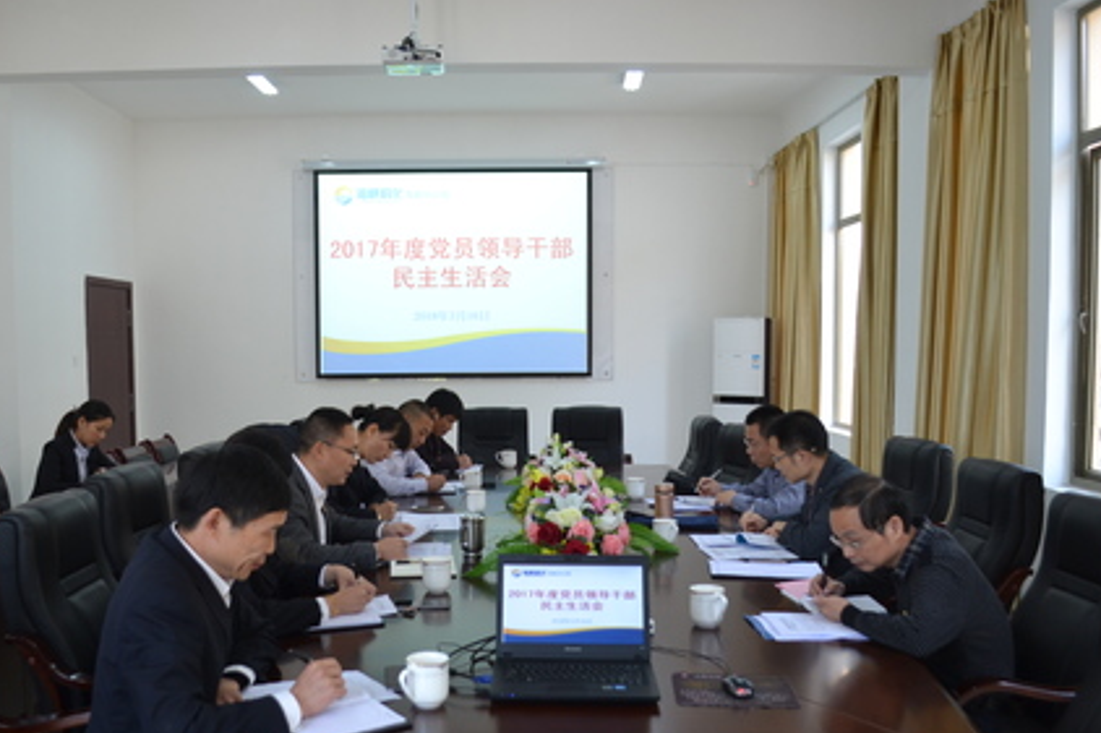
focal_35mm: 32
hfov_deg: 58.6
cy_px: 390
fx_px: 978
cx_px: 493
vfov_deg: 41.1
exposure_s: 1/60
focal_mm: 18
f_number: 4
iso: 400
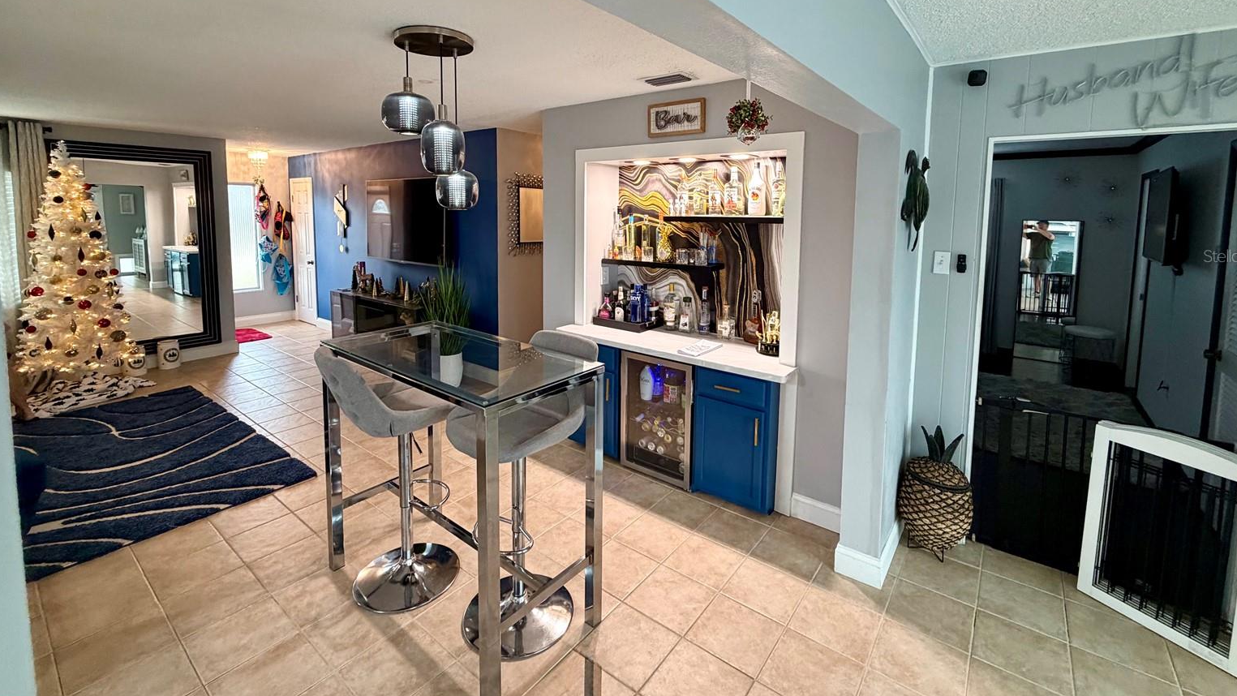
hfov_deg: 99.4
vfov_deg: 66.0
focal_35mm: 16
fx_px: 525
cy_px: 256
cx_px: 631
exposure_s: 1/60
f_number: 2.2
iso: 320
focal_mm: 2.22
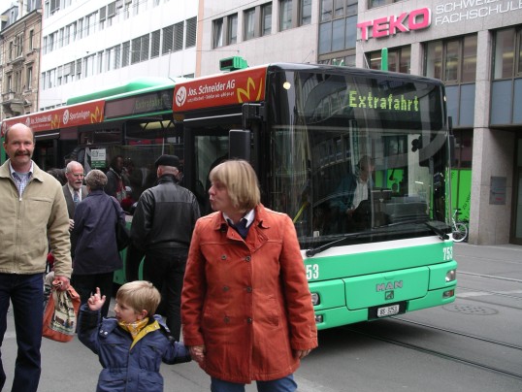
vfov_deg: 32.9
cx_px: 216
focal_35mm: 44
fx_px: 664
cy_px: 202
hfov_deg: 42.8
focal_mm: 7.8
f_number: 2.8
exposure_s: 1/50
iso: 64
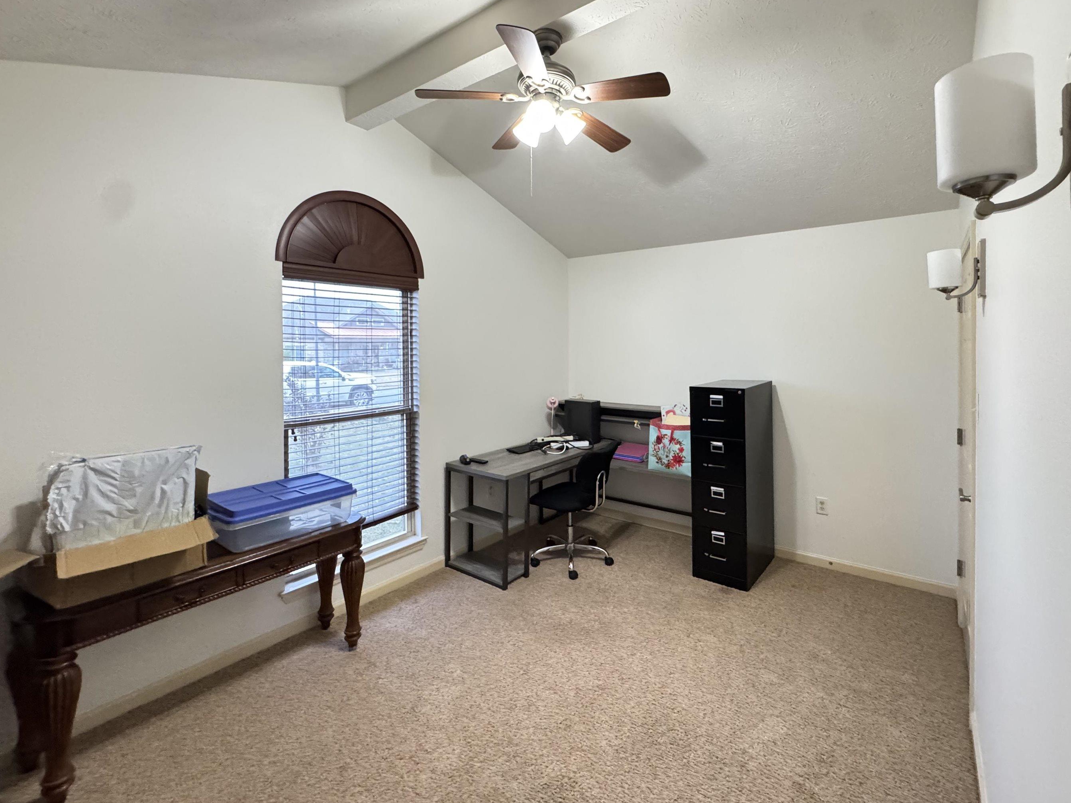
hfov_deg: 94.3
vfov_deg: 77.7
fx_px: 495
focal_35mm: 16
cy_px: 348
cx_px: 581
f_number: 2.2
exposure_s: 1/60
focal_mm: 2.22
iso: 640
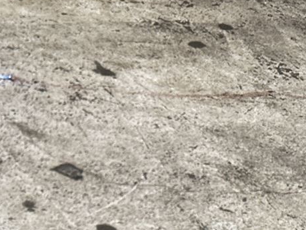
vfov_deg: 11.9
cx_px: -279
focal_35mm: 107
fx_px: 947
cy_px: 503
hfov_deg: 15.3
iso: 160
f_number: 1.78
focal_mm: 6.86
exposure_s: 1/100
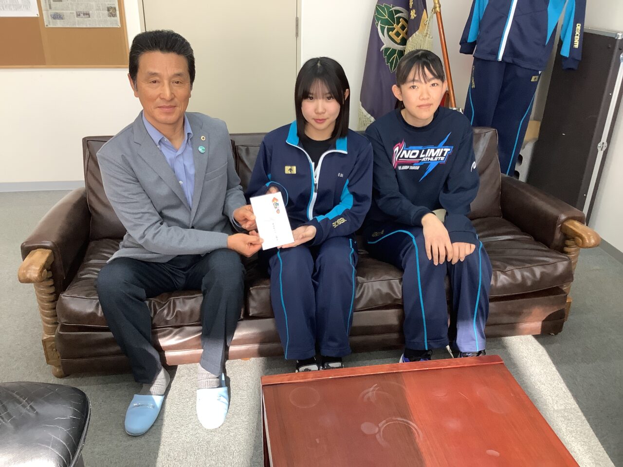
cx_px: 312
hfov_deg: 58.4
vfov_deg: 45.4
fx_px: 558
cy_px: 234
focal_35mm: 31
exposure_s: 1/50
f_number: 2.4
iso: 160
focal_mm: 3.3
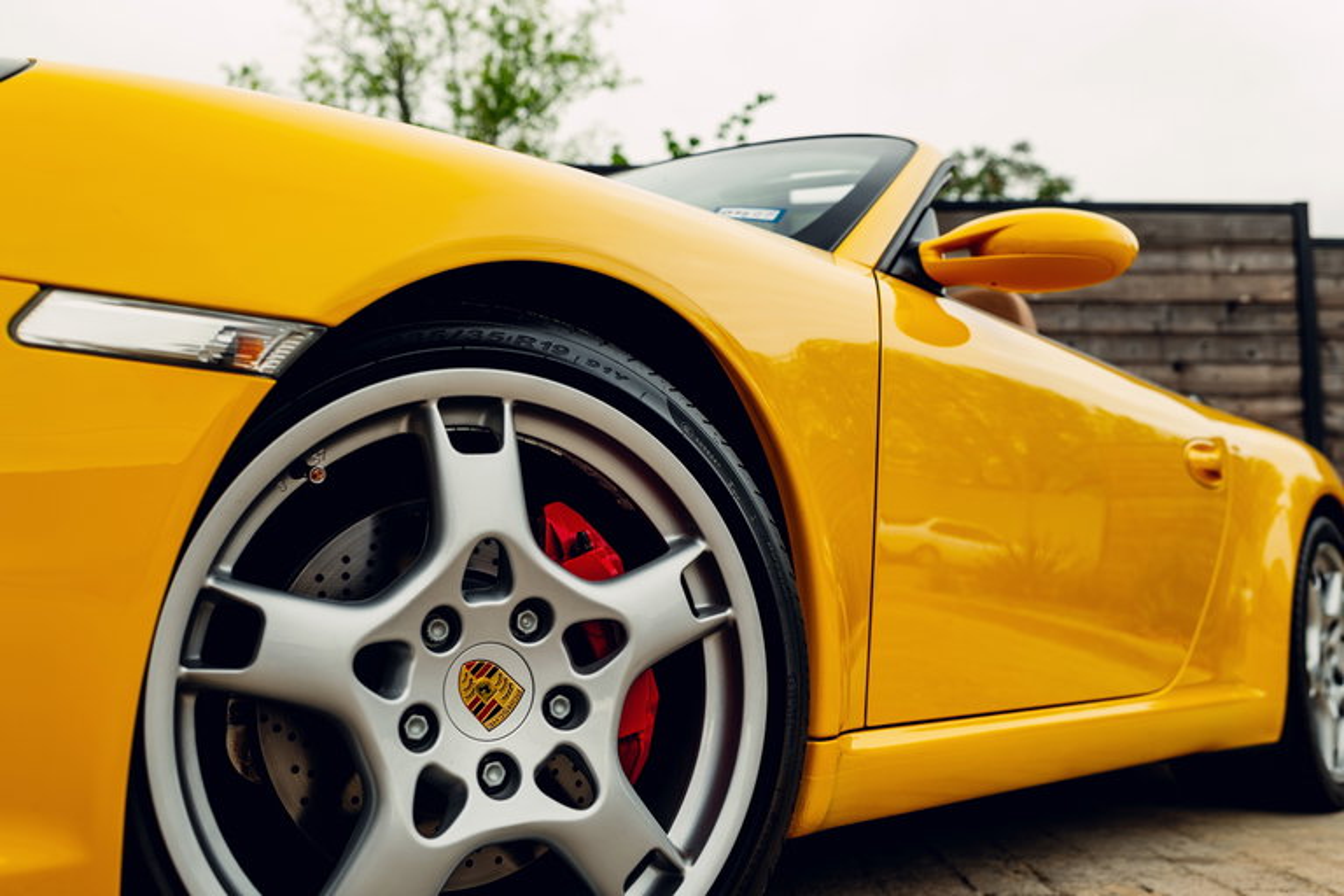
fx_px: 1307
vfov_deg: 37.9
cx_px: 672
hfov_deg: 54.4
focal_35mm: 35
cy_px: 448
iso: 100
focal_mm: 35
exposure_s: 1/100
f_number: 3.5
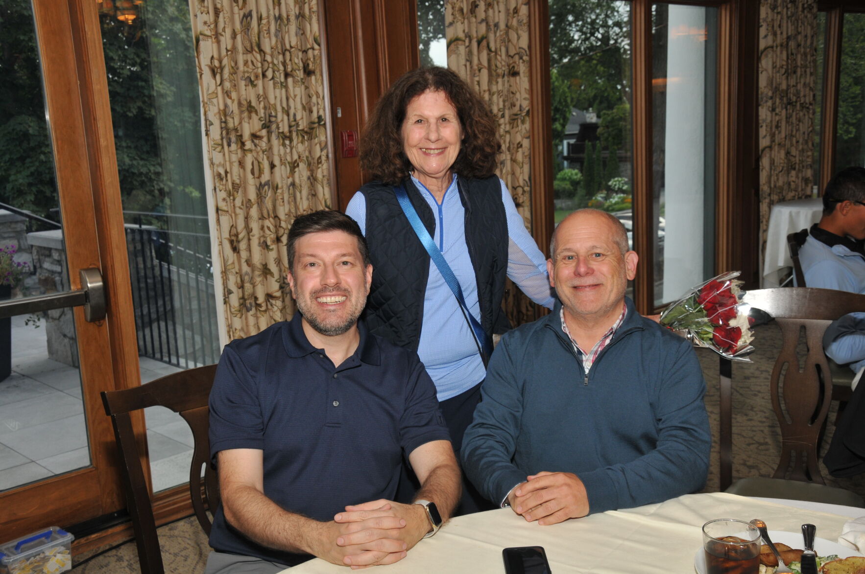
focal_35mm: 38
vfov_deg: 35.4
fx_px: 900
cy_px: 287
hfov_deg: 51.3
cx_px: 432
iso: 320
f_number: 8
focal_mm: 25
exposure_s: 1/60
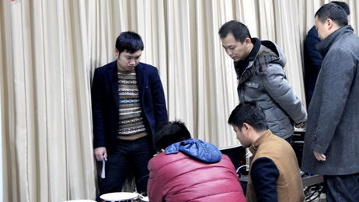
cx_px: 253
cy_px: 47
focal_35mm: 76
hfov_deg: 27.6
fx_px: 724
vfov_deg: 15.8
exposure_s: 1/15
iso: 400
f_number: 4.2
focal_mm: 32
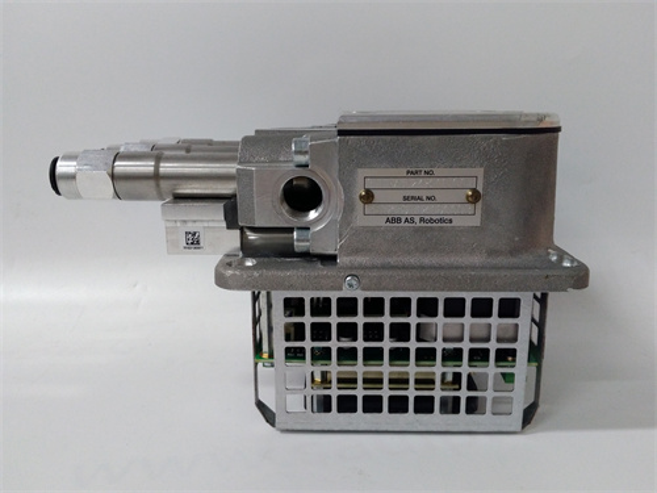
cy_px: 246
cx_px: 328
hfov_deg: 65.3
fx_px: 512
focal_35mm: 27
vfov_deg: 51.4
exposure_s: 1/33
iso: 384
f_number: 2
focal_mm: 3.79
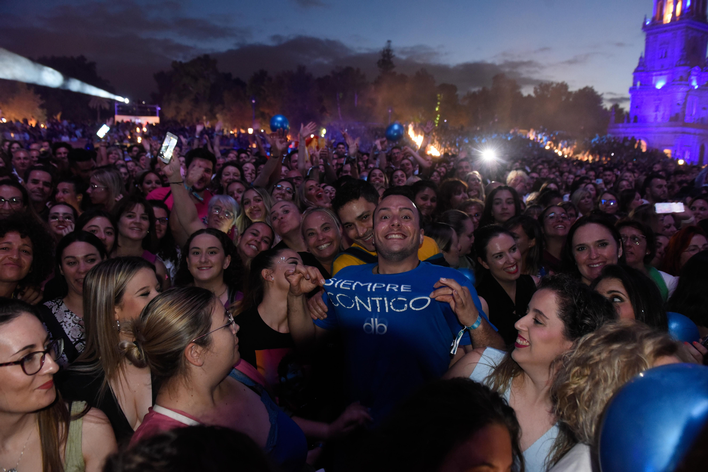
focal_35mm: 24
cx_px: 354
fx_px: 472
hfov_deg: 73.7
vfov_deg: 53.2
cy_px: 236
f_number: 4
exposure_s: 1/25
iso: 4000
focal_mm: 24
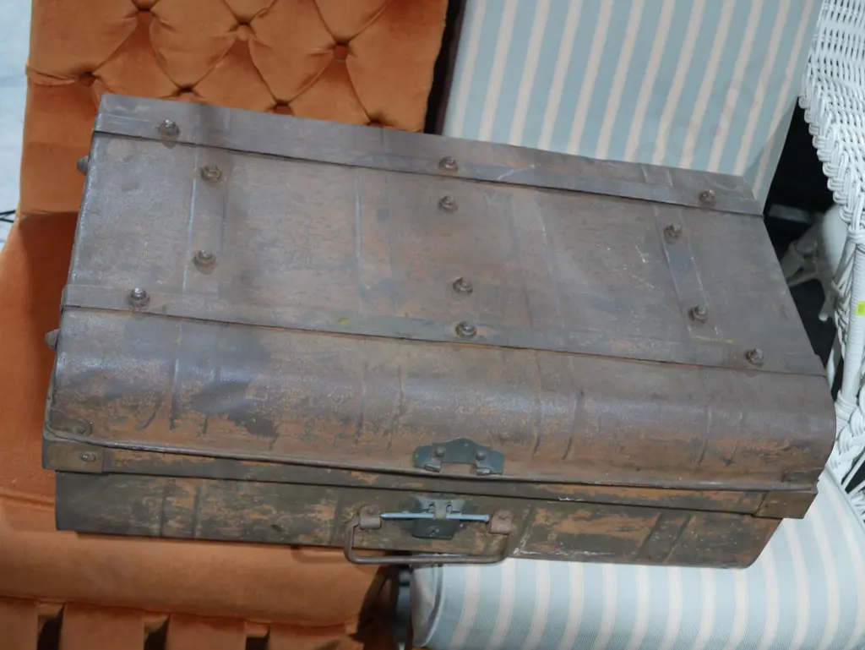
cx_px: 432
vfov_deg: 29.1
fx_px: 1250
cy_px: 325
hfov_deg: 38.2
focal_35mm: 50
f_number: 5.3
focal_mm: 25
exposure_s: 1/60
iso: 1250
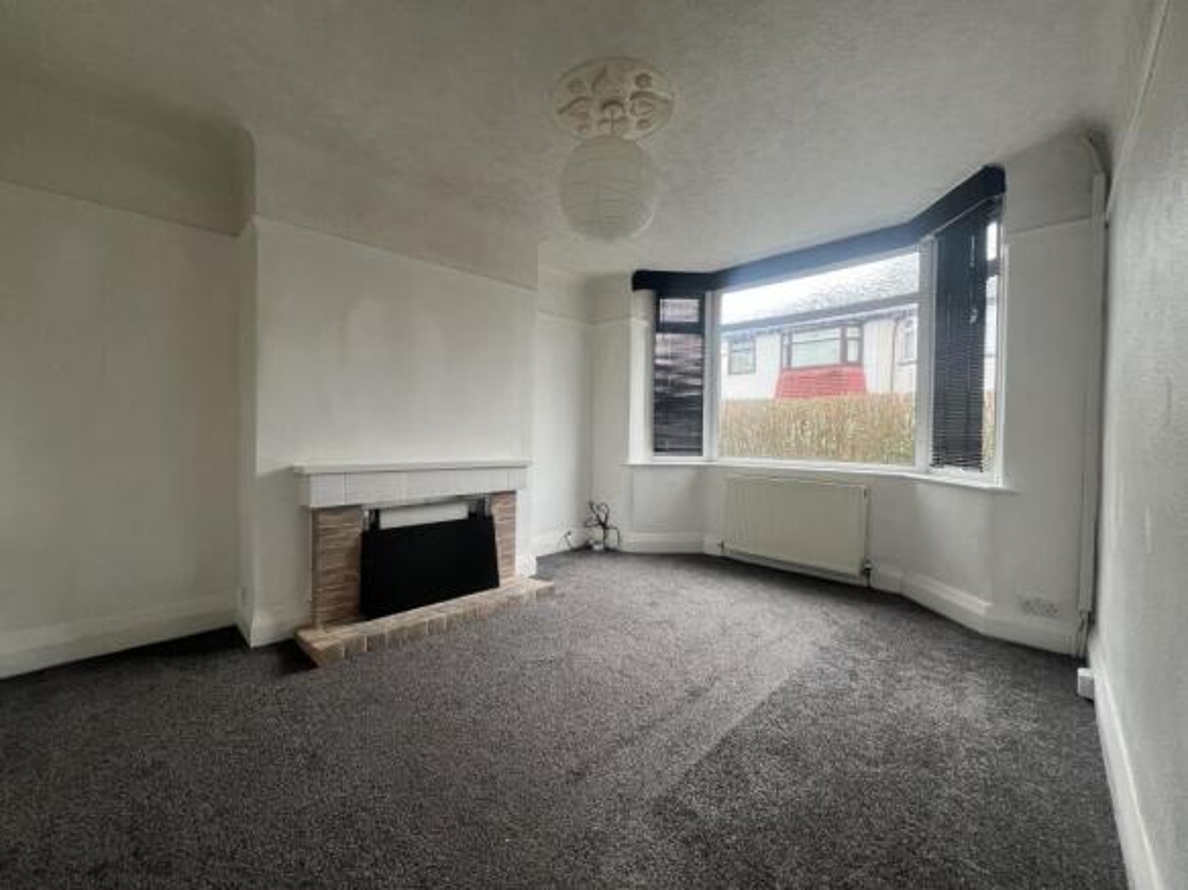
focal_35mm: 13
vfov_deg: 89.9
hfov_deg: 106.2
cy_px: 445
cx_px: 594
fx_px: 446
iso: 80
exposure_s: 1/99
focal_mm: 1.57
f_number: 1.8
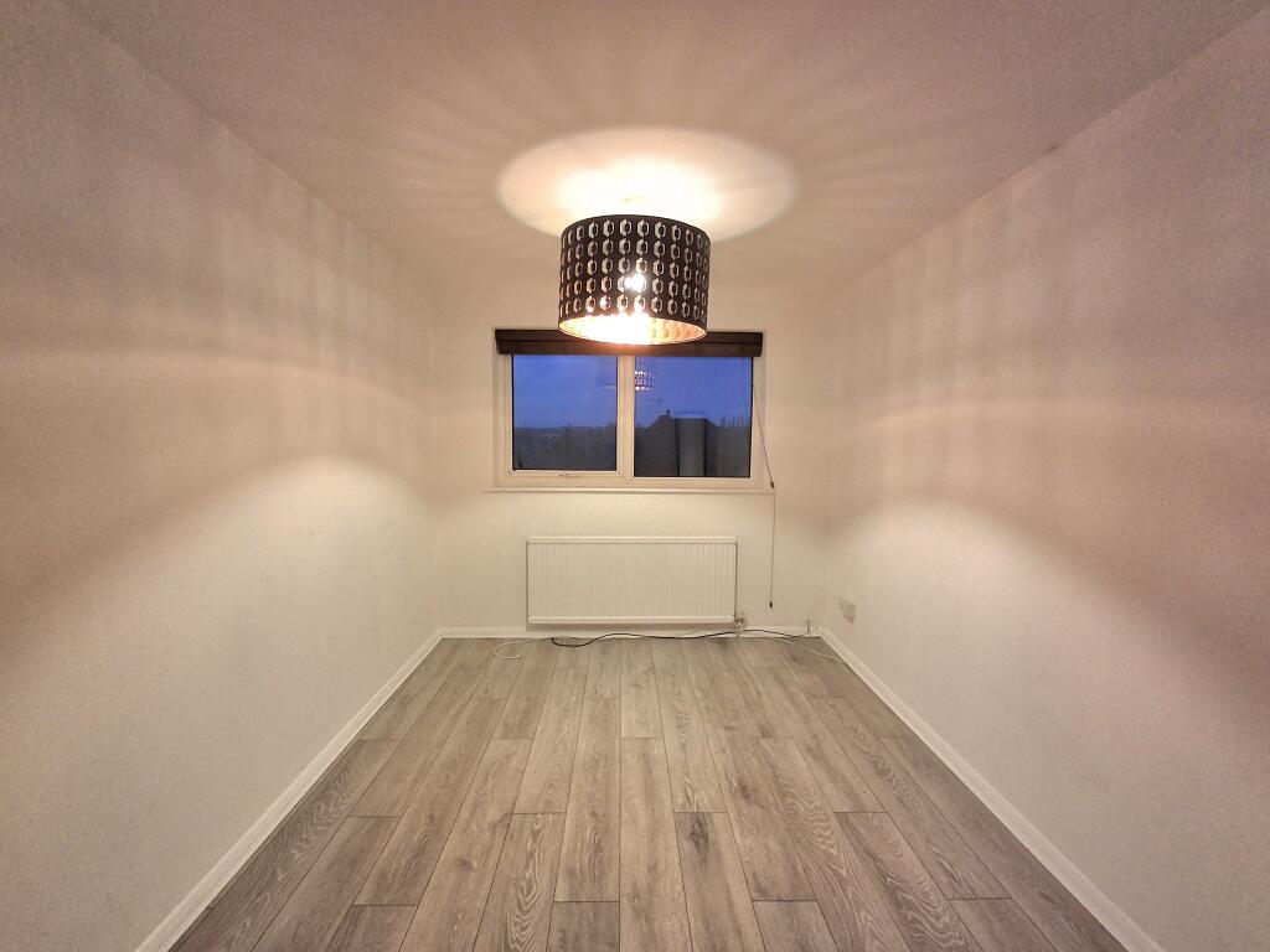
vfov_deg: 78.1
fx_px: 587
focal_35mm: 16
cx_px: 635
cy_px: 476
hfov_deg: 94.5
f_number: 2.2
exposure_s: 1/50
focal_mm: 1.64
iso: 200
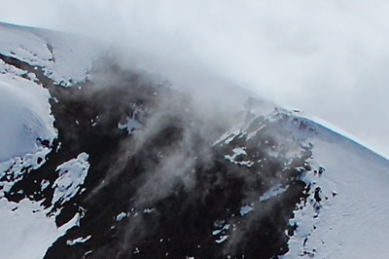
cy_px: 474
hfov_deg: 12.7
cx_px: 165
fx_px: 1749
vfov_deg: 8.1
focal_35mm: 162
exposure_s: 1/4000
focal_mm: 18
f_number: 7.1
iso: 400
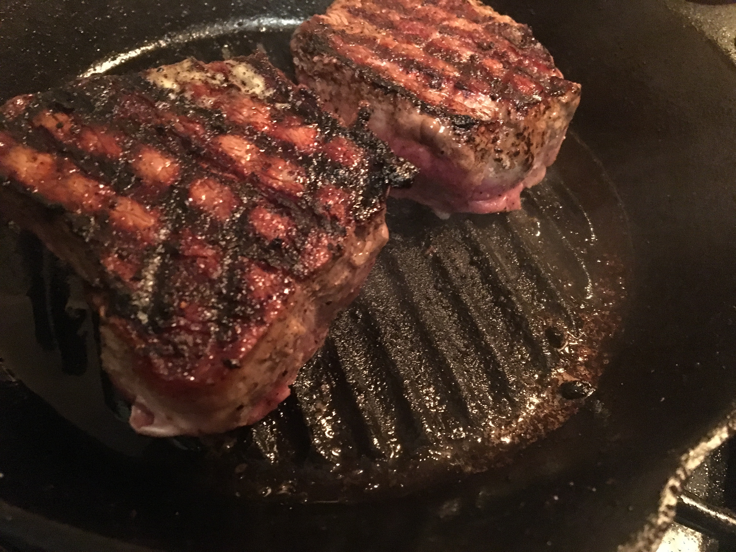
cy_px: 276
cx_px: 368
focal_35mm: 29
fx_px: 617
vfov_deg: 48.2
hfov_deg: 61.7
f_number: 2.2
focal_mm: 4.15
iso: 1000
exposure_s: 1/15
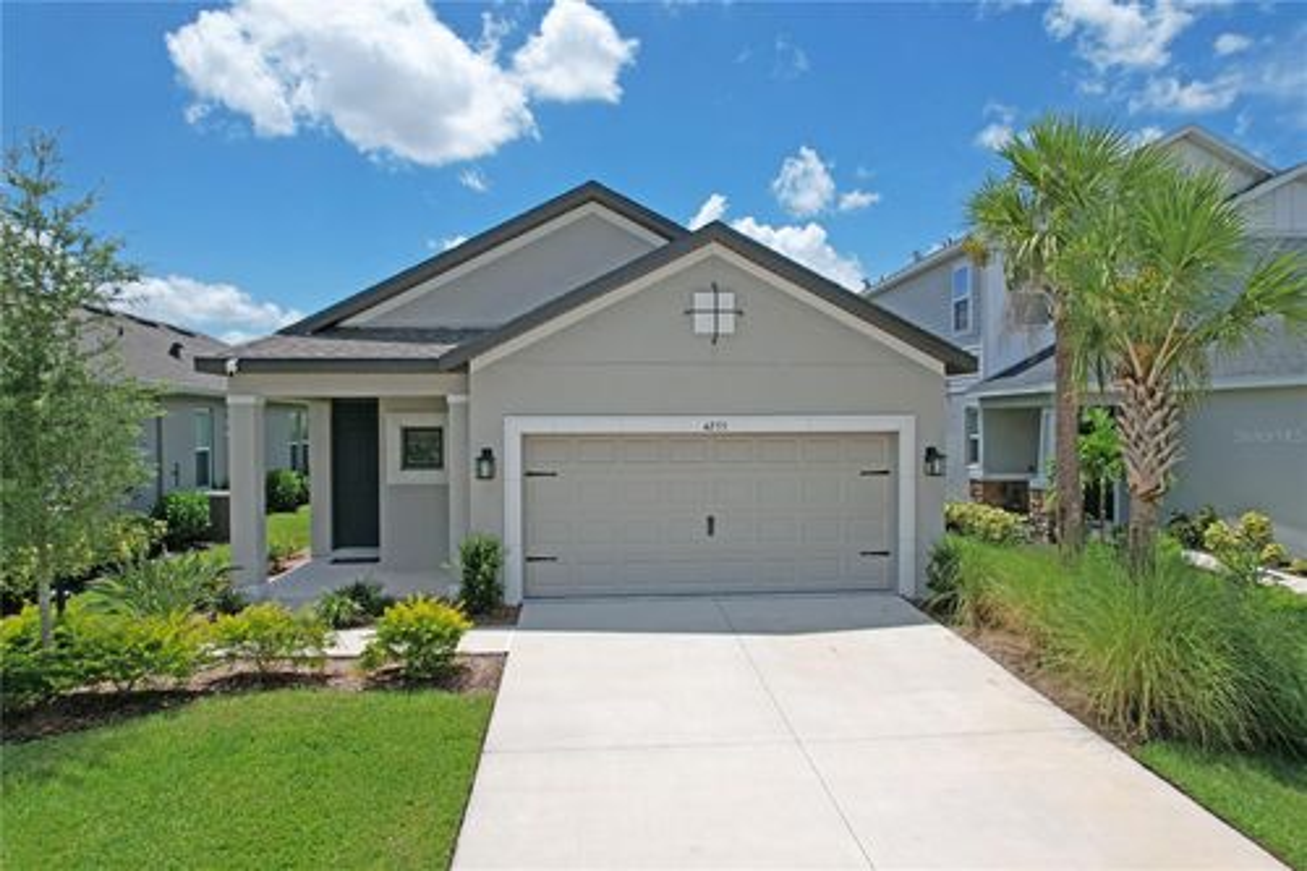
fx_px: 798
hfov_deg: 78.6
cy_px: 436
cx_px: 654
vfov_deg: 57.2
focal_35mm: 22
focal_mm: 8.38
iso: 100
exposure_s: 1/3000
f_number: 2.8
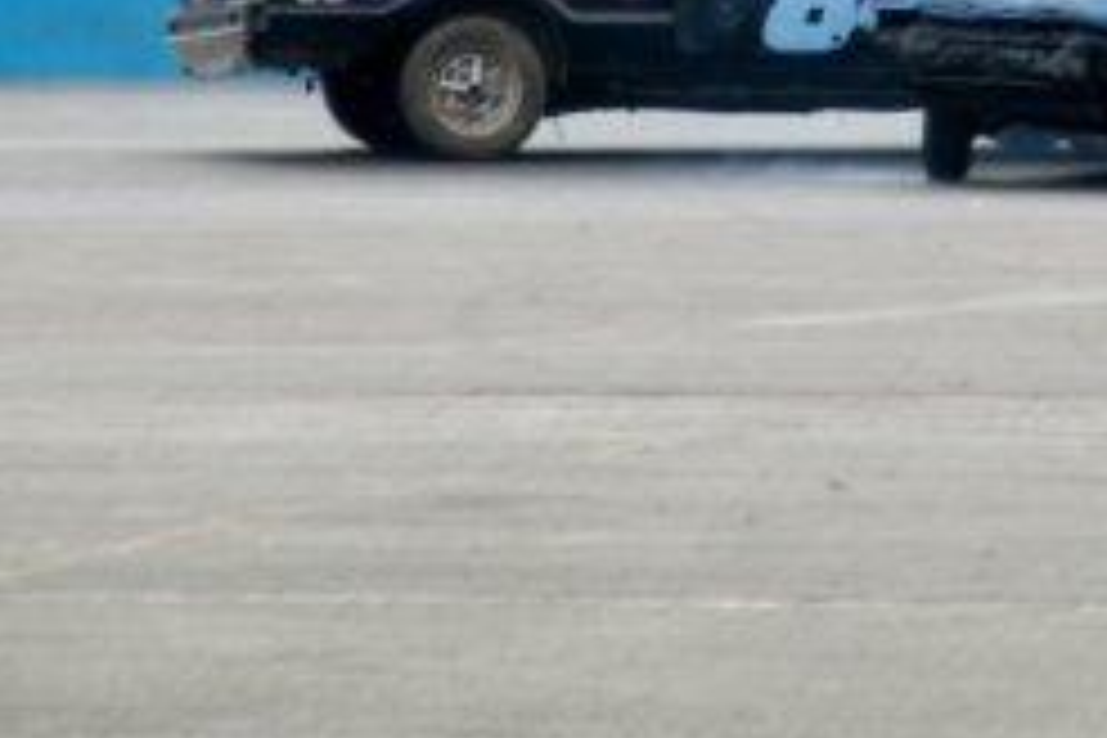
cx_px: 1004
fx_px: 16213
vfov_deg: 2.6
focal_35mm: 527
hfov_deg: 3.9
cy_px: -94
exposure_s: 1/500
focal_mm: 135
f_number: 6
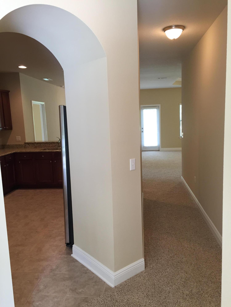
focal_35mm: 29
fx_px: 258
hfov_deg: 48.2
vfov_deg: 61.7
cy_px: 154
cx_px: 116
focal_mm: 4.15
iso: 80
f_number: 2.2
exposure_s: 1/30
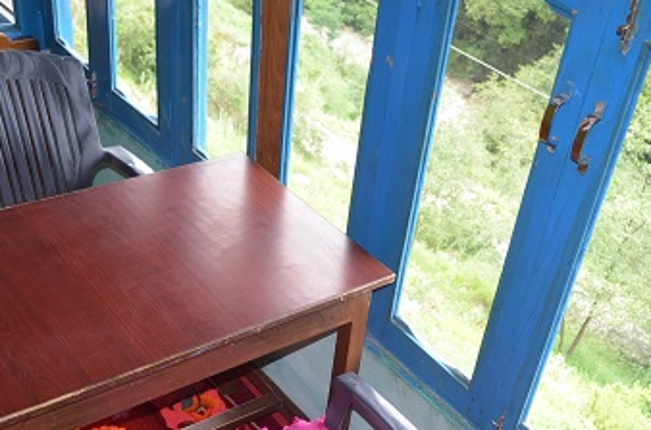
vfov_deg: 27.1
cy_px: 373
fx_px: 865
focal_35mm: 48
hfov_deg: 41.2
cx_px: 356
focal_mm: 18
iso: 400
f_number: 3.5
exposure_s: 1/100
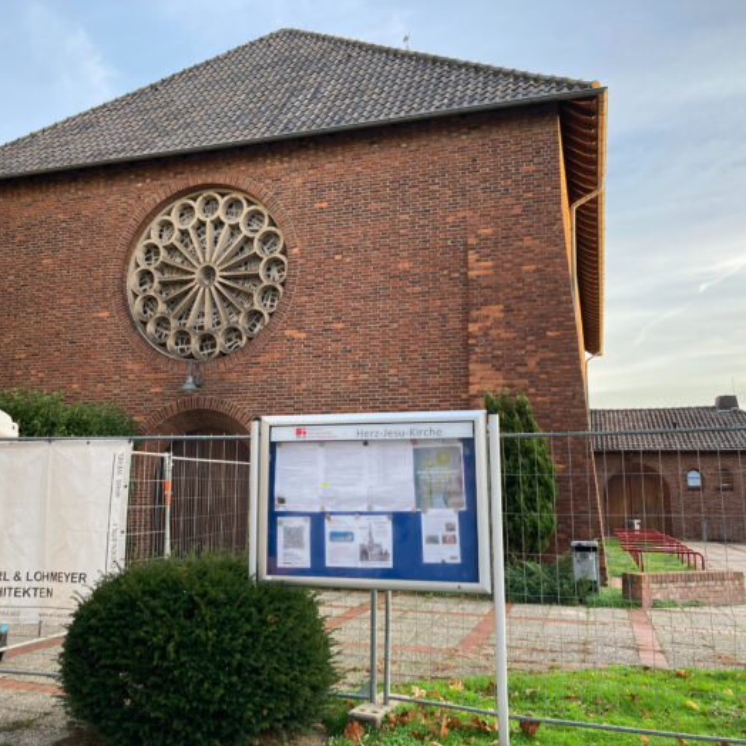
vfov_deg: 48.4
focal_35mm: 34
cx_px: 300
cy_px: 383
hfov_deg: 48.2
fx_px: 829
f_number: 1.8
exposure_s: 1/120
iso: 32
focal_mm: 3.99
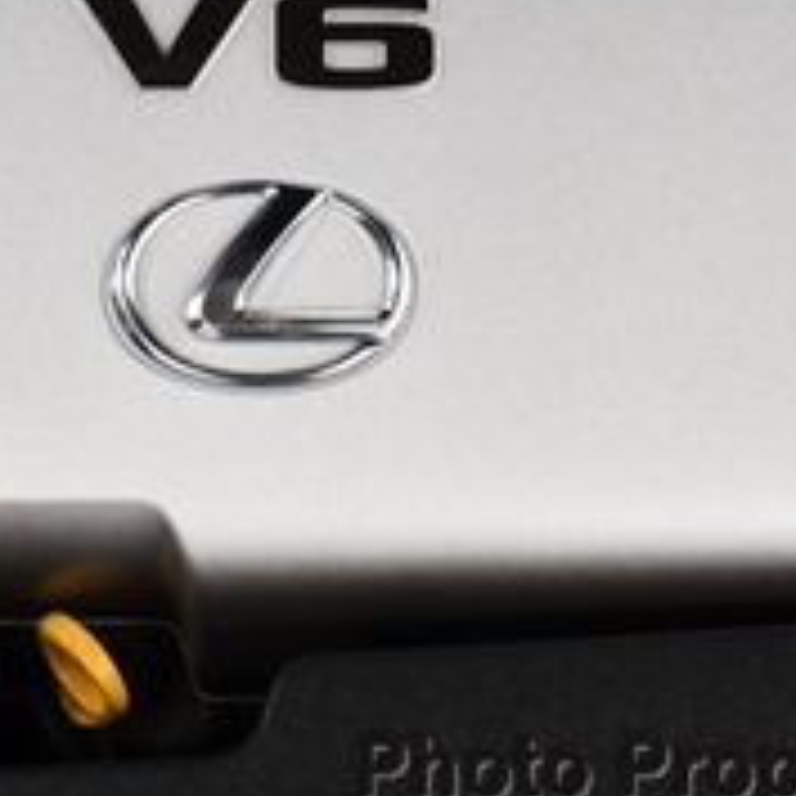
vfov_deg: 15.2
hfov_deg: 15.7
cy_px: -108
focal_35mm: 111
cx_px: 301
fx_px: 2888
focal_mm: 18
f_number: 3.5
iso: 900
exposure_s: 1/125
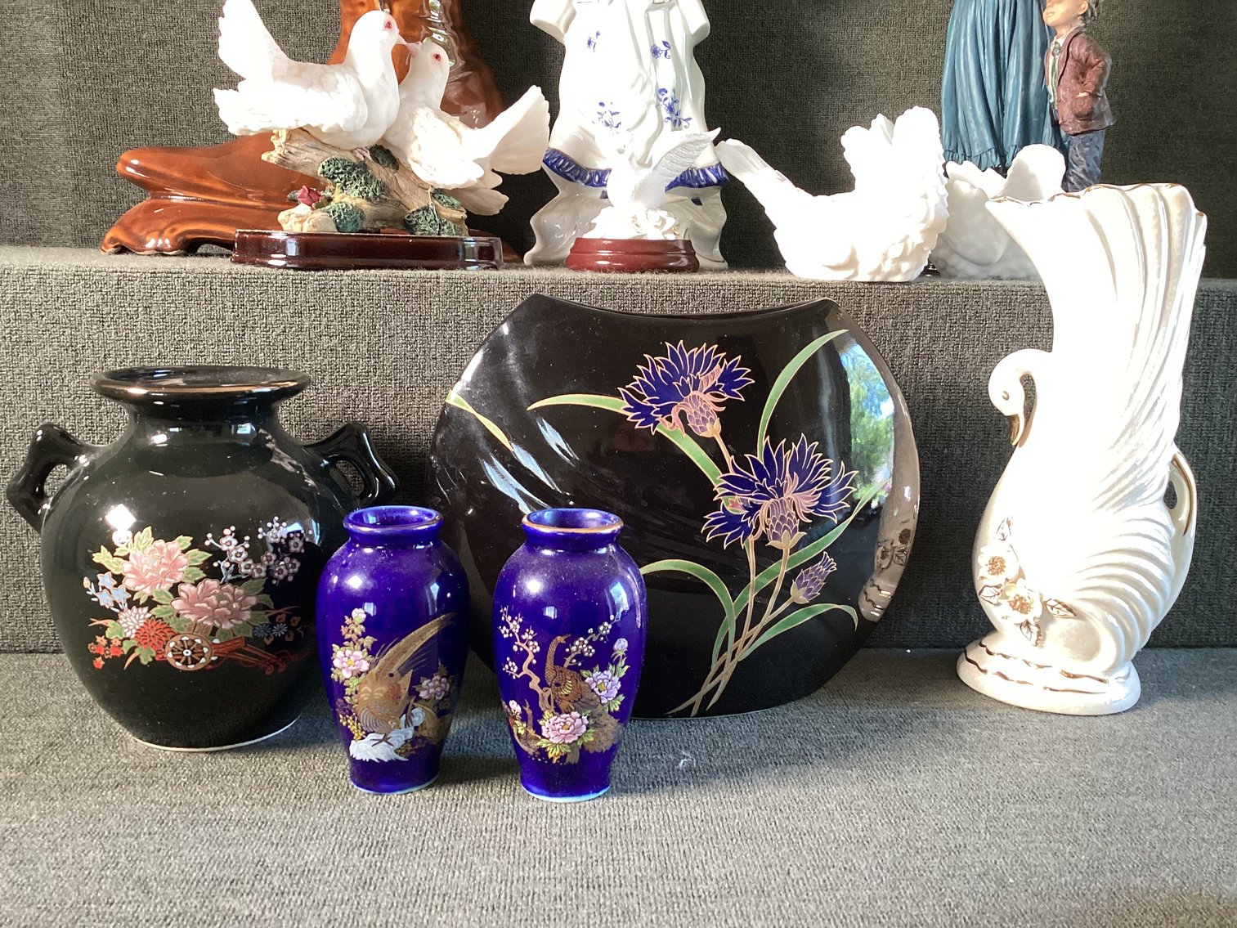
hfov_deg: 58.3
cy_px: 464
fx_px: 1108
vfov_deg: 45.4
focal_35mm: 31
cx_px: 618
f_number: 2.4
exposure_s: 1/60
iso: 160
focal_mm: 3.3
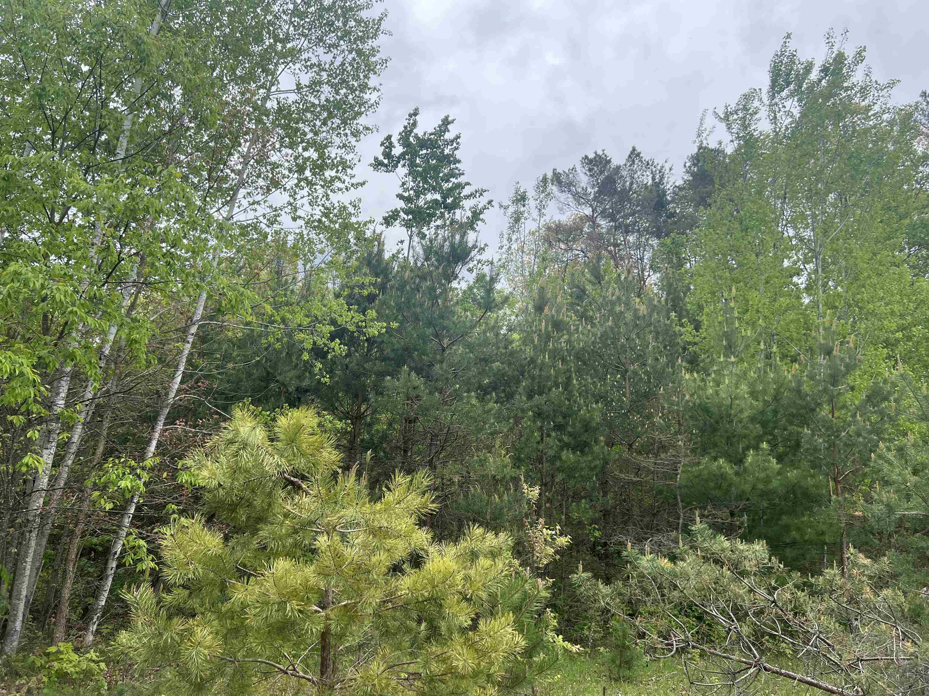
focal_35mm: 26
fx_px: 698
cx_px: 464
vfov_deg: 53.1
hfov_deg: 67.3
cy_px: 348
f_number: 1.5
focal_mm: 5.7
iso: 50
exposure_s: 1/2299
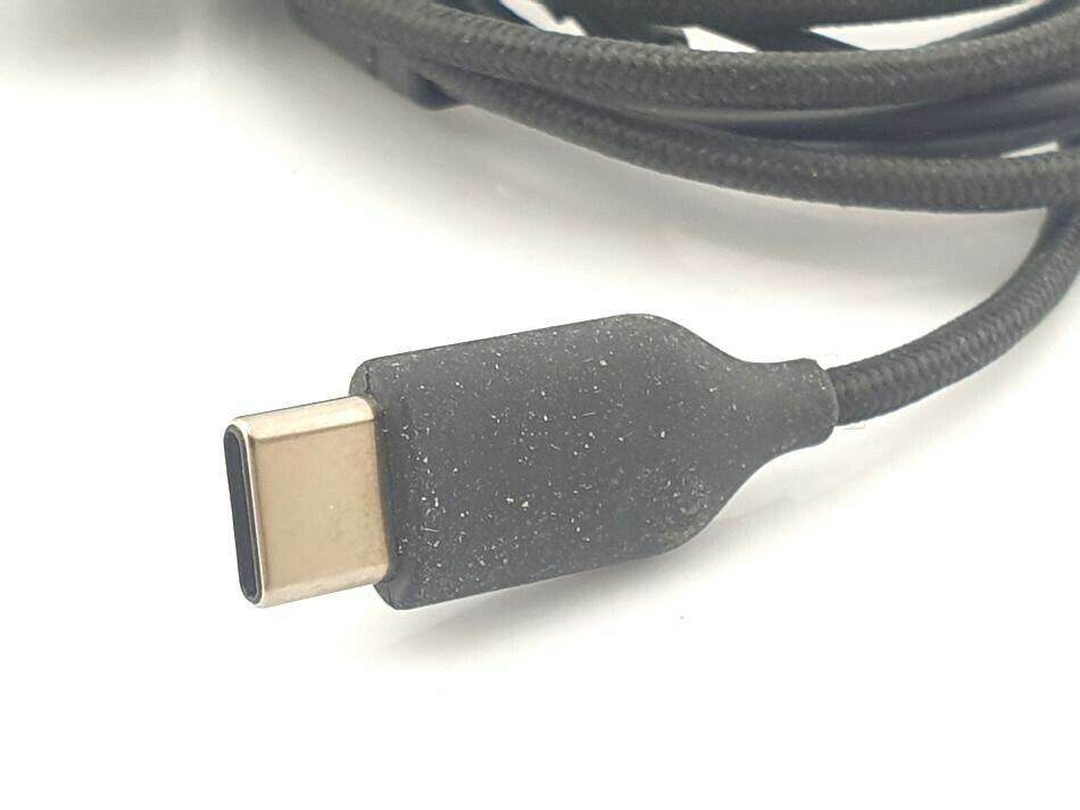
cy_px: 405
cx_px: 540
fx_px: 811
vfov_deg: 53.1
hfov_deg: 67.3
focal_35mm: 26
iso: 80
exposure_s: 1/100
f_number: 2.4
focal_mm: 4.3
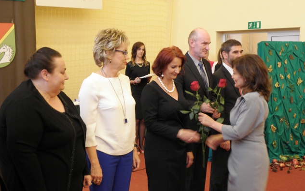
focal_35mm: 59
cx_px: 154
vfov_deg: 22.0
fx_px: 490
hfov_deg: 34.5
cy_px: 110
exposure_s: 1/10
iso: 125
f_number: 3.6
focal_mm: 9.93
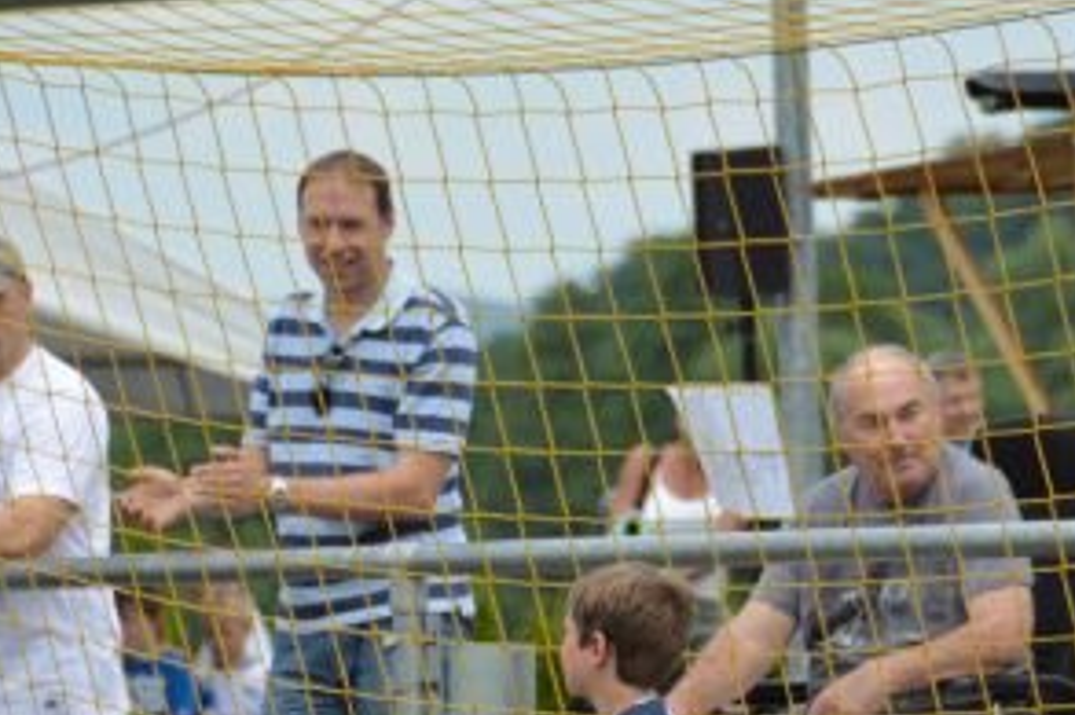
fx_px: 18354
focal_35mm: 615
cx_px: 598
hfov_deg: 3.4
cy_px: 644
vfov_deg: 2.2
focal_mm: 200
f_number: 5.6
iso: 400
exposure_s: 1/1250
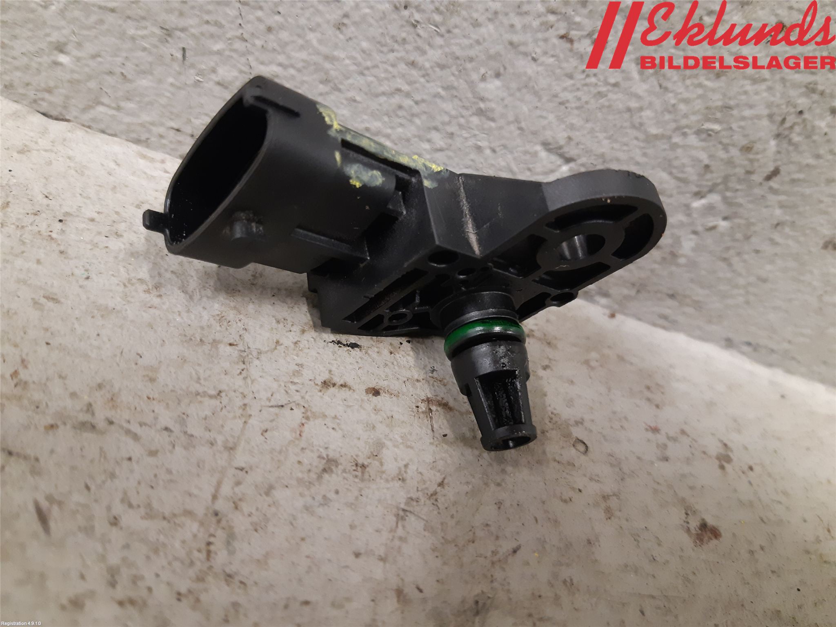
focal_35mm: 26
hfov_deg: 67.3
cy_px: 314
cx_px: 418
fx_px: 628
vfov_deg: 53.1
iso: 250
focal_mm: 3.93
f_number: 1.7
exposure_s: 1/33
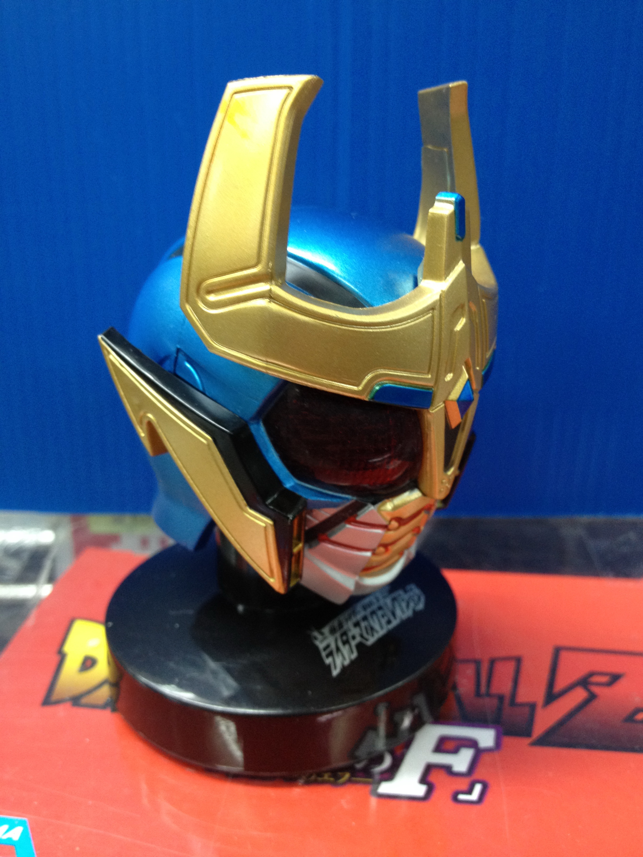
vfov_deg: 52.6
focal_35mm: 35
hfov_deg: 40.7
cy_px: 428
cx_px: 322
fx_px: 867
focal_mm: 4.28
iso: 160
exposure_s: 1/20
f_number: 2.4
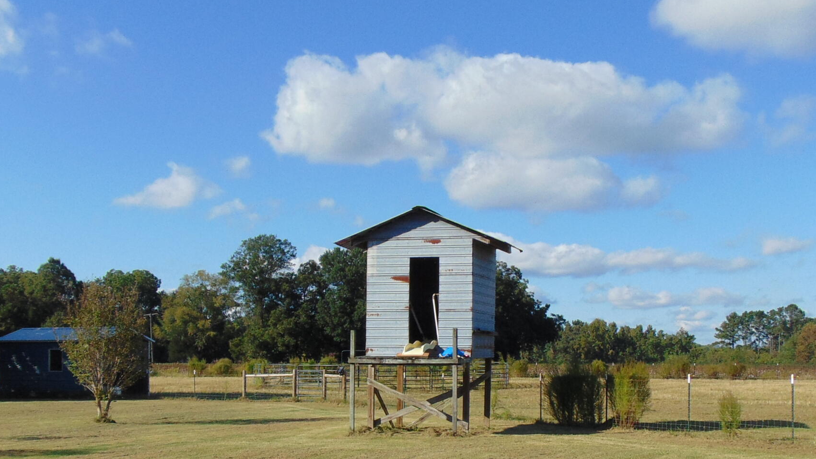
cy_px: 379
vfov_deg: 24.5
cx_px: 401
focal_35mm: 48
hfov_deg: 42.9
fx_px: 1039
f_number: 7.7
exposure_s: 1/250
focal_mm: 4.5
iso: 80
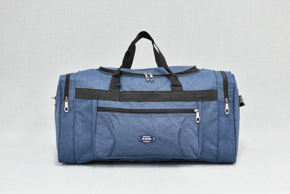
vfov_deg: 30.9
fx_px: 351
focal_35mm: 44
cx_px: 145
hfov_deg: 44.9
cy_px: 97
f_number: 5.6
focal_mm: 29
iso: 100
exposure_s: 1/8
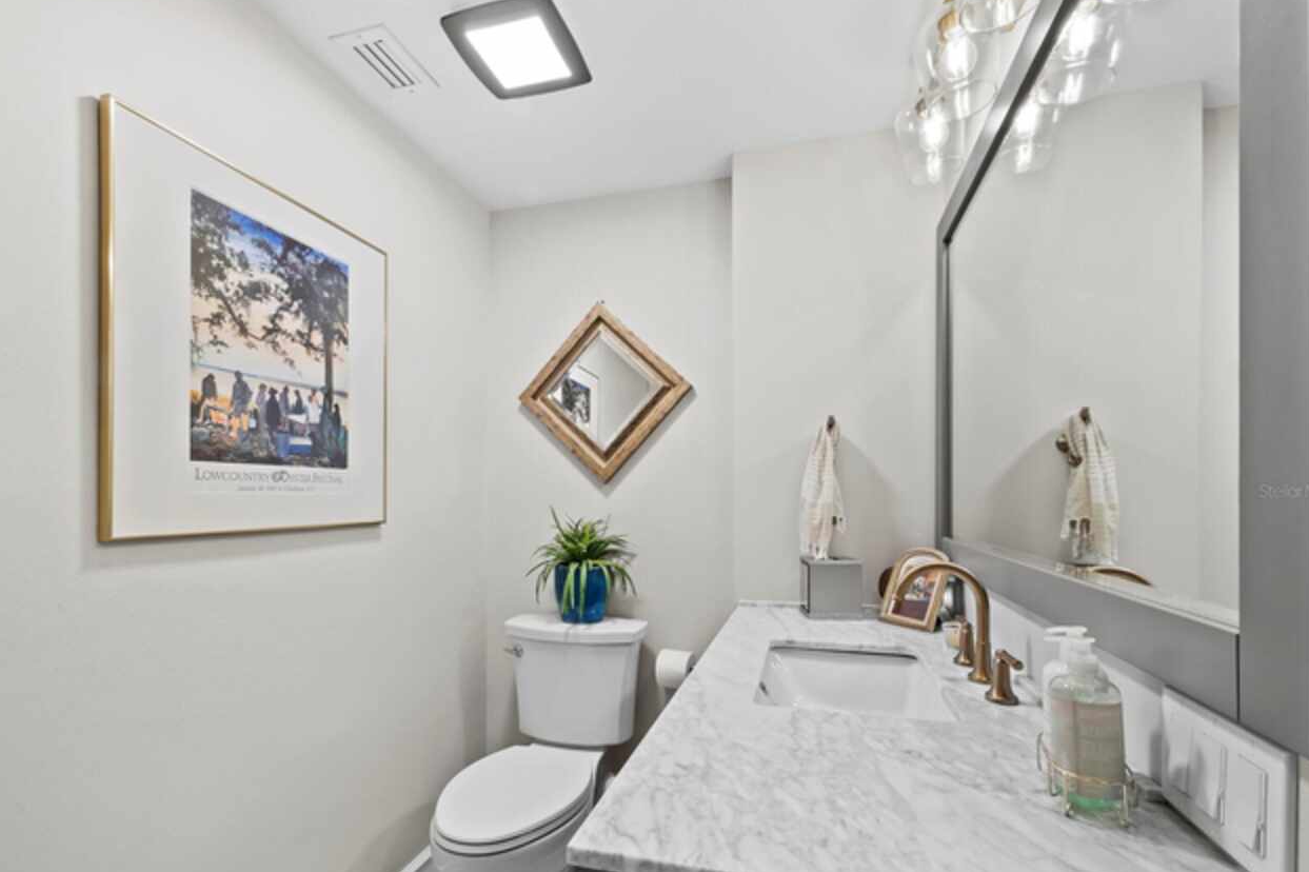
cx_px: 665
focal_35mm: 15
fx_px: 545
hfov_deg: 100.4
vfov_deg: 76.9
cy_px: 491
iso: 400
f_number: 11
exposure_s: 1/2
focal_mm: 7
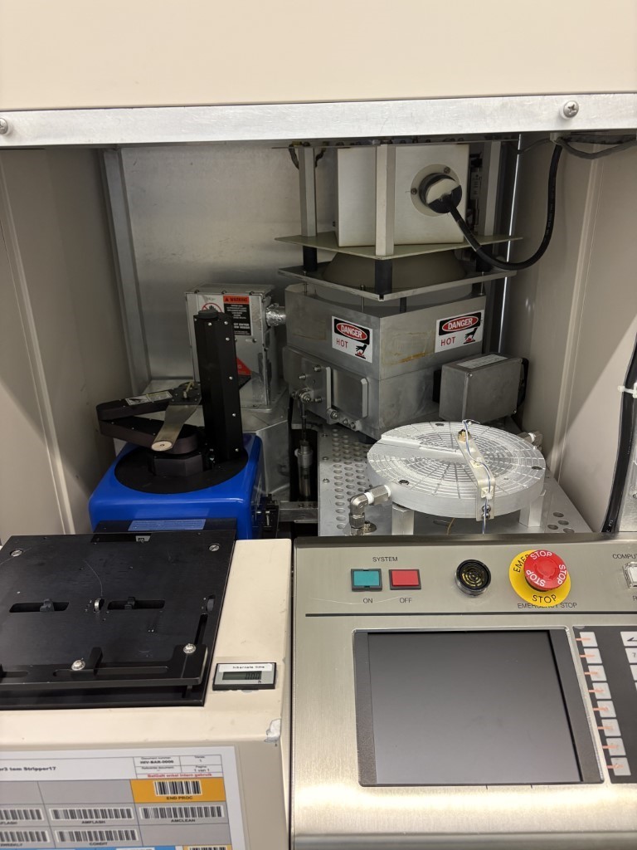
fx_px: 638
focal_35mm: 26
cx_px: 318
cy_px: 425
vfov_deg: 67.3
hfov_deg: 53.1
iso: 160
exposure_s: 1/50
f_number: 1.6
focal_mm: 5.96
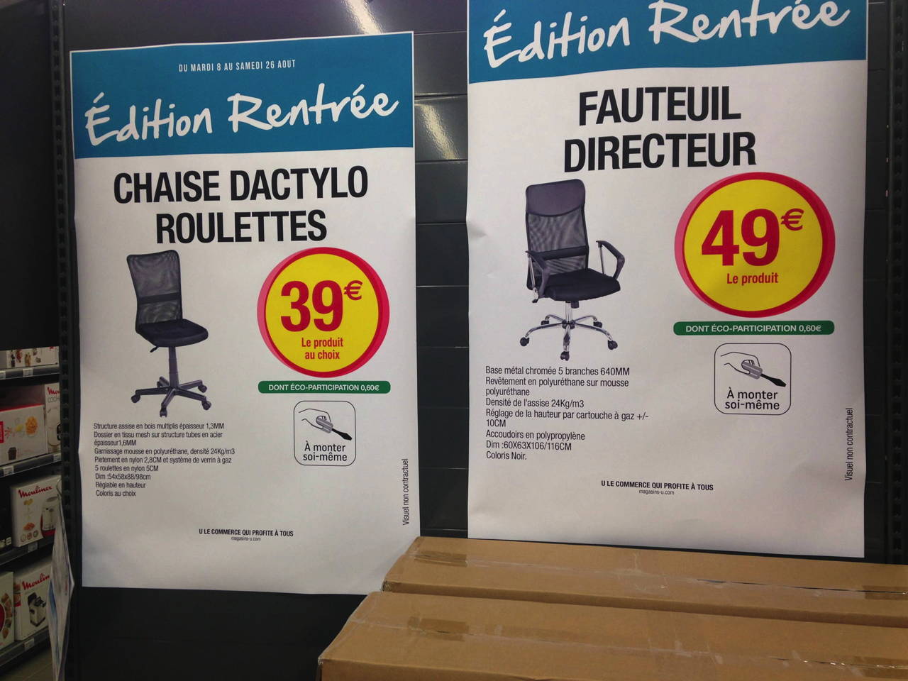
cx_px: 454
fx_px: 866
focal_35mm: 33
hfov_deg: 55.4
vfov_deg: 42.9
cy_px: 340
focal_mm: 4.12
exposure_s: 1/40
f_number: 2.4
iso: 50
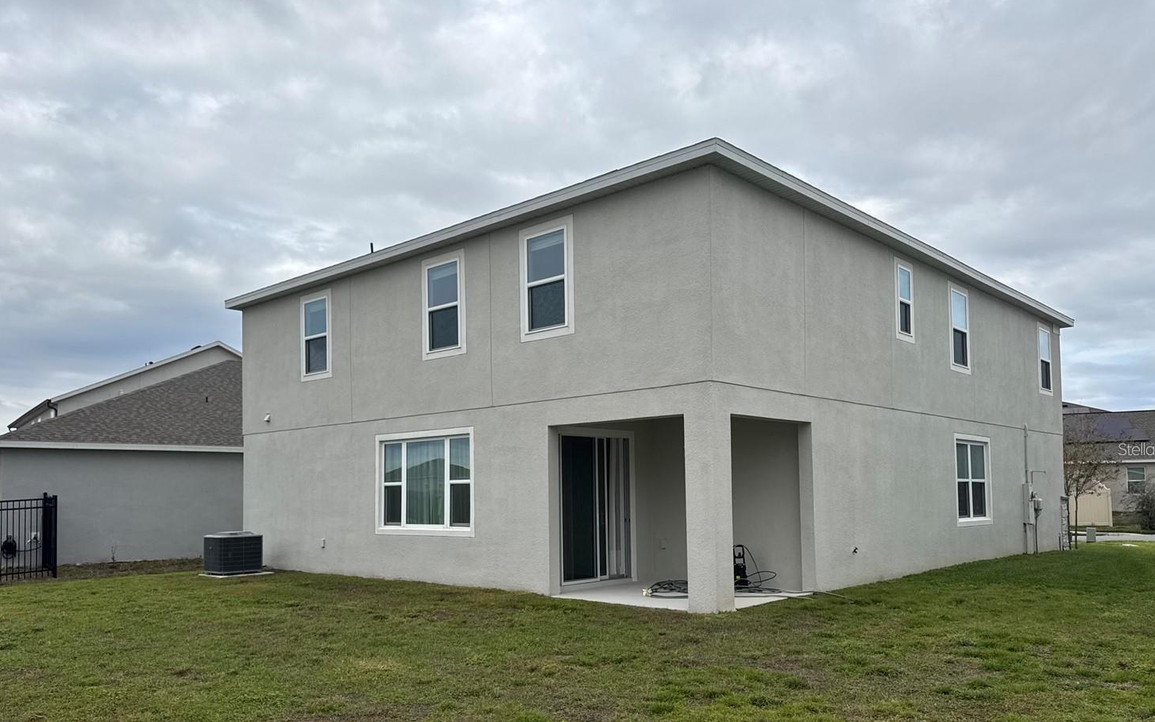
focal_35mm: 28
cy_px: 449
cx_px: 558
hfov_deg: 66.4
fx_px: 881
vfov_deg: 44.2
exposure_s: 1/3802
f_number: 1.78
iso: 80
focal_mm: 6.76
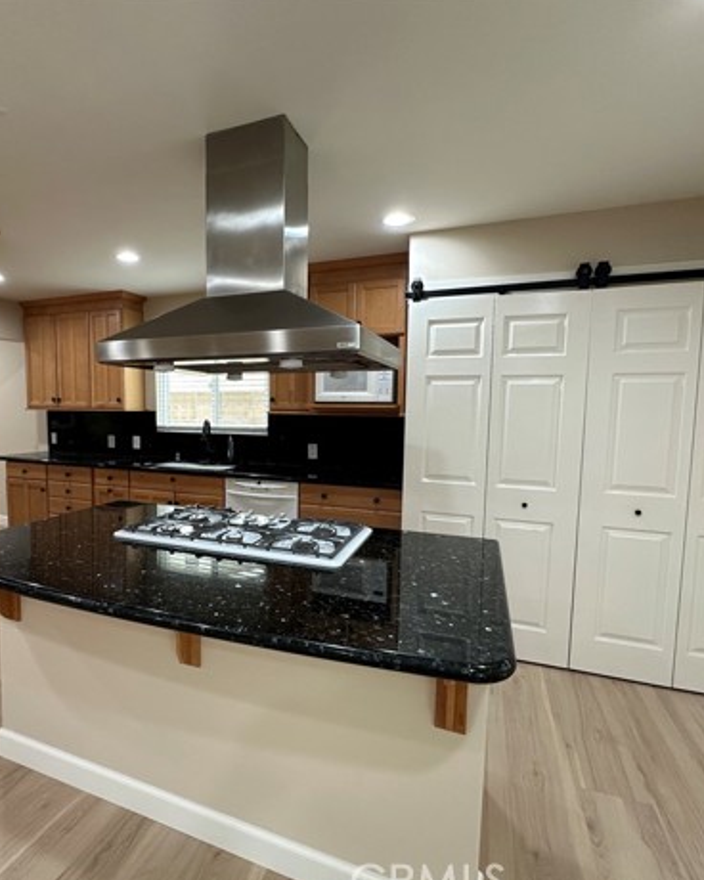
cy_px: 450
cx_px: 275
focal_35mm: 19
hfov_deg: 70.0
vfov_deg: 83.3
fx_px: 495
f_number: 2.2
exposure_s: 1/60
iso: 160
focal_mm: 2.22
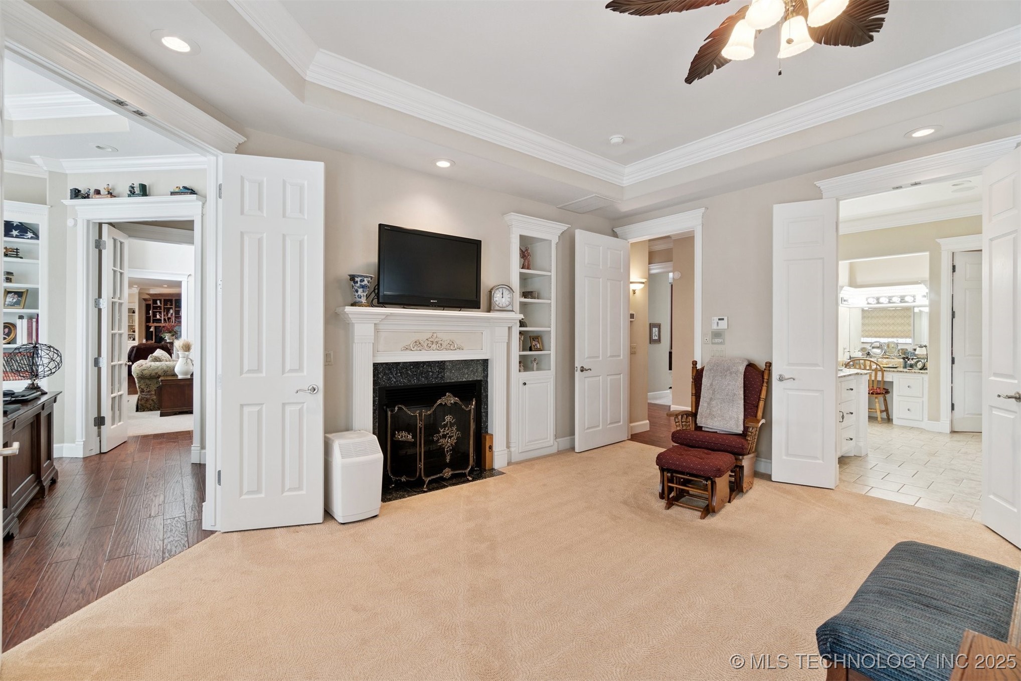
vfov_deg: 77.3
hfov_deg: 100.4
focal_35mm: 15
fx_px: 425
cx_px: 510
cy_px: 340
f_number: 6.3
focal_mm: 10
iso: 200
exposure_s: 1/40
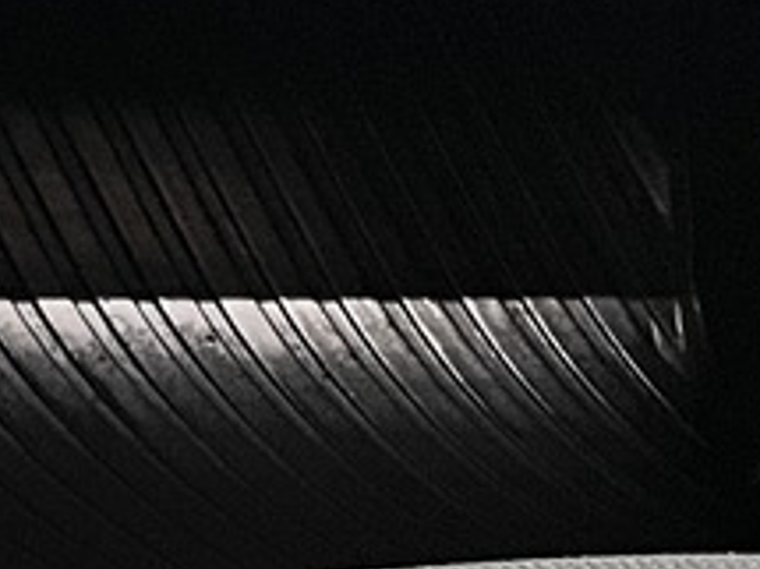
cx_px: -774
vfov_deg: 8.4
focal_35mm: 174
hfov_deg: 10.4
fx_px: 3818
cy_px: -205
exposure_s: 1/40
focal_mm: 5.1
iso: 640
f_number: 1.6
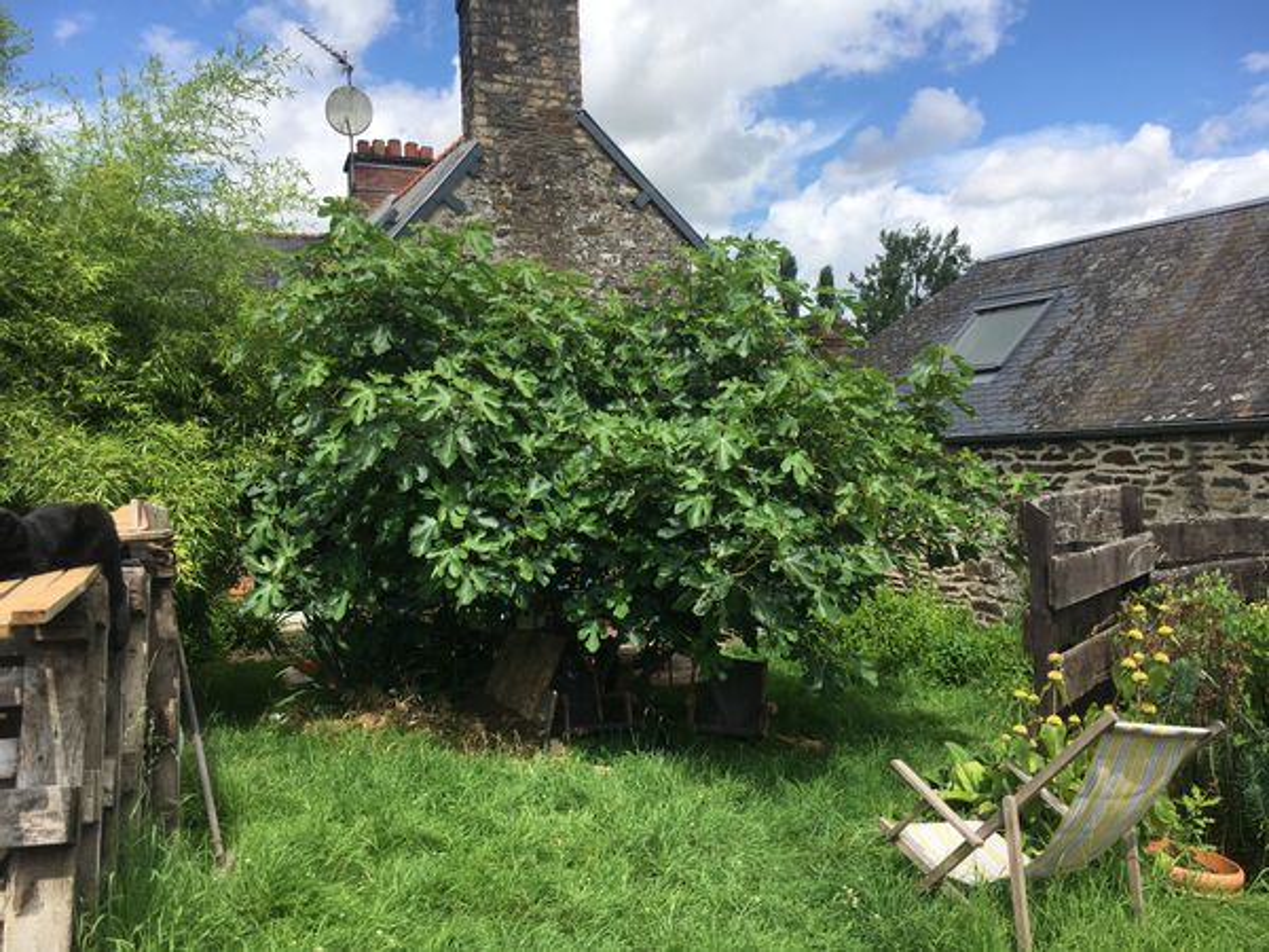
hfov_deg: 61.7
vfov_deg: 48.2
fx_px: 1063
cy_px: 476
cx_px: 634
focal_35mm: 29
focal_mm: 4.15
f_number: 2.2
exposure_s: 1/1183
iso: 25
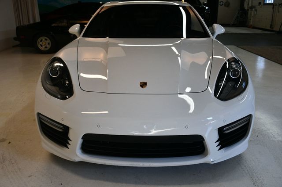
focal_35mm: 34
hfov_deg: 55.8
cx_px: 141
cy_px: 94
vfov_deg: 38.8
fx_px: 266
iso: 640
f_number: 3.8
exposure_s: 1/250
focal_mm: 23
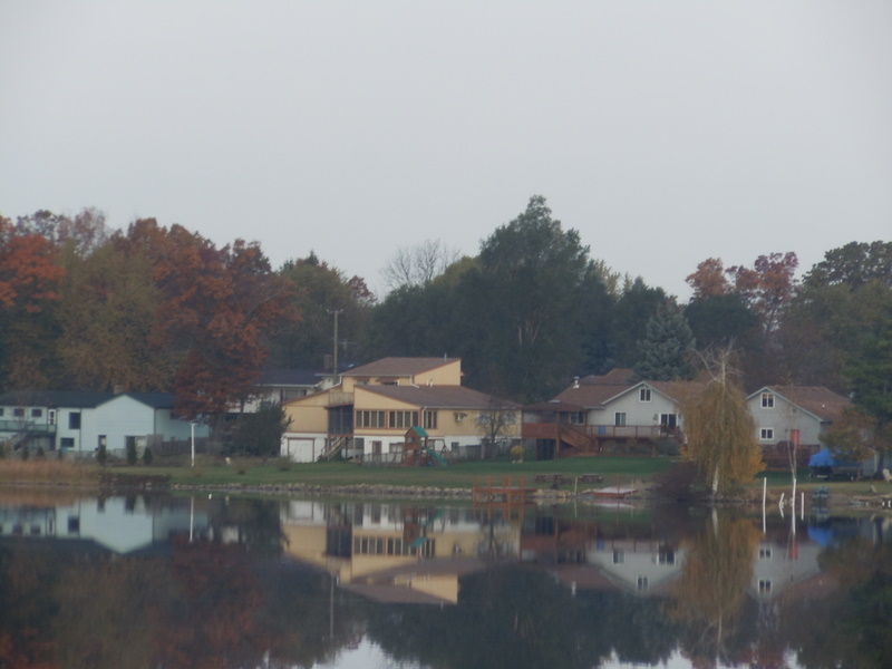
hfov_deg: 10.1
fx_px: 5051
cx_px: 446
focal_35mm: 196
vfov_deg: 7.6
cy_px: 334
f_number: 5.6
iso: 125
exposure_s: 1/200
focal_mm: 35
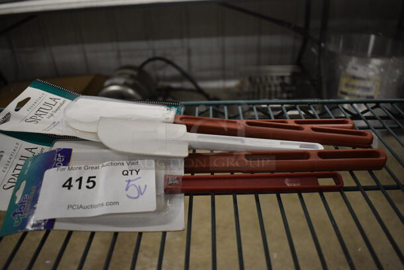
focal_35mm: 30
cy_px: 135
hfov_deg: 61.9
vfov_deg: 43.7
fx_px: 337
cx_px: 202
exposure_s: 1/125
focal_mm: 20
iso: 1800
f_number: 3.5
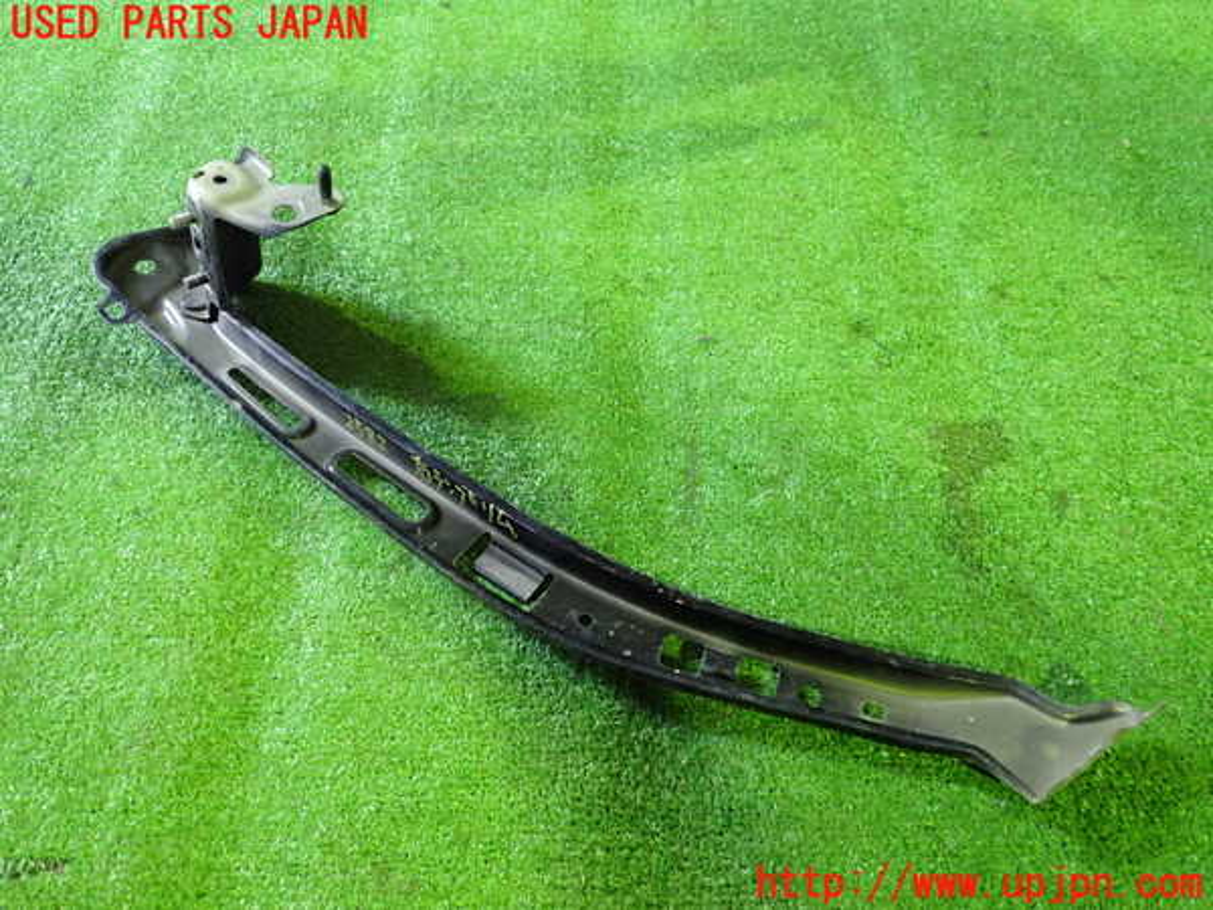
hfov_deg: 60.0
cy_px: 455
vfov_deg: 46.8
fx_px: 1051
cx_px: 606
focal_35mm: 30
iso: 640
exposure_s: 1/30
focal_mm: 5.4
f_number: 2.3
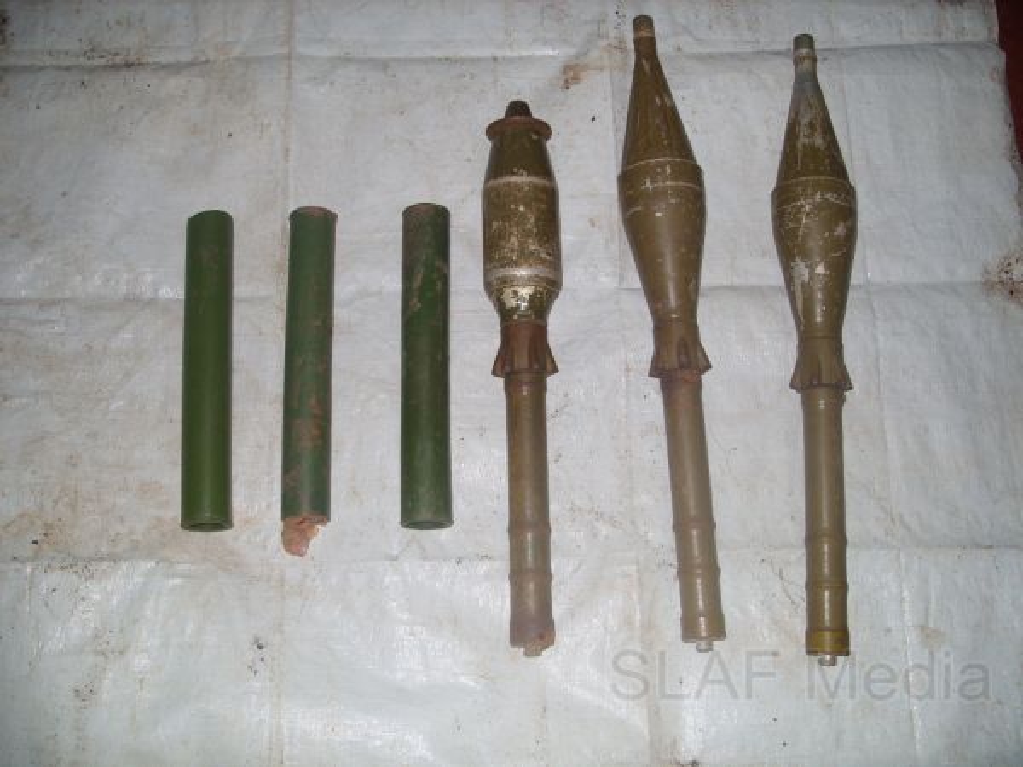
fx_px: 1123
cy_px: 384
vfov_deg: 37.7
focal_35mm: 38
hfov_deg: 49.0
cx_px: 512
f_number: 2.8
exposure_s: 1/30
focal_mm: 7.8
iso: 50
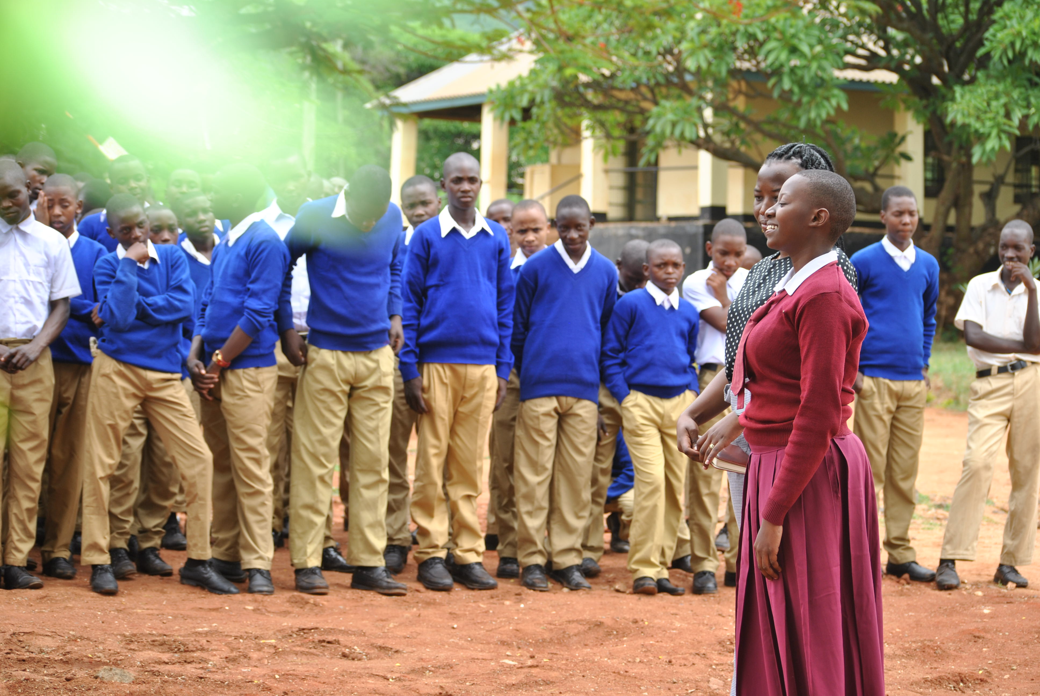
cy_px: 348
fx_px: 2603
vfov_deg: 15.2
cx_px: 520
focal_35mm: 90
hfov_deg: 22.6
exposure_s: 1/200
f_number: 4
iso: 100
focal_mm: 60
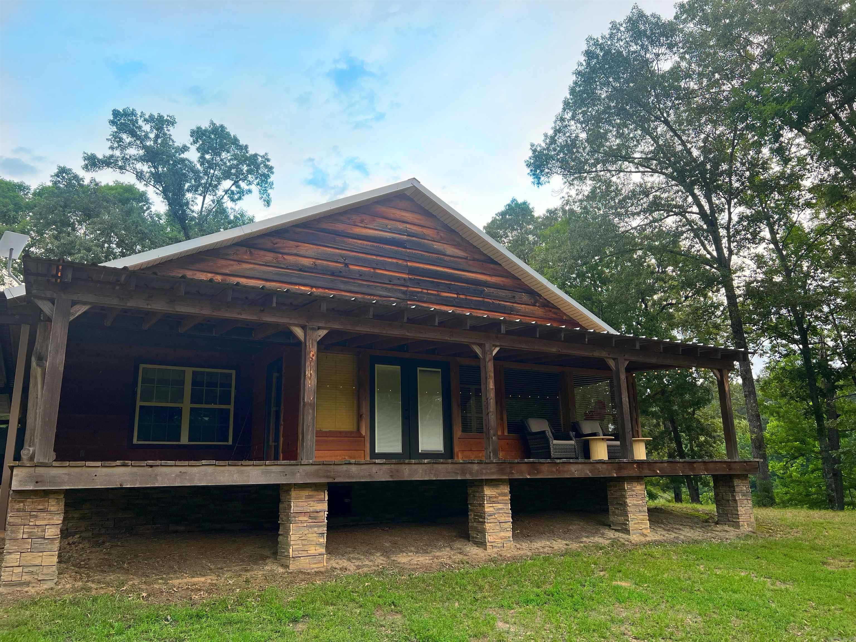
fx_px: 643
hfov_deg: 67.3
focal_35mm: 26
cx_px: 428
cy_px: 321
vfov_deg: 53.1
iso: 50
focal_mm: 5.7
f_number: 1.5
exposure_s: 1/352
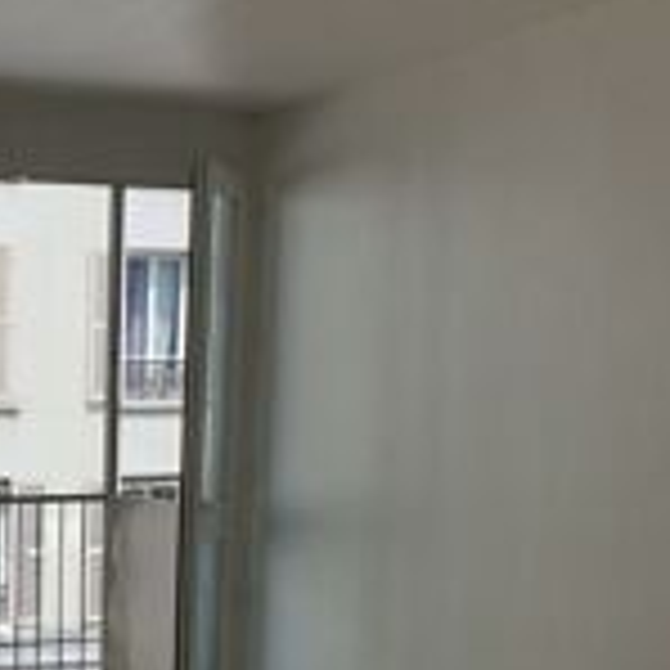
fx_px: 1445
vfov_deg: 25.1
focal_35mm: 66
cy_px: 641
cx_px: -36
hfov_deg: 24.6
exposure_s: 1/1130
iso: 50
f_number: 2.4
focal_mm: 4.3
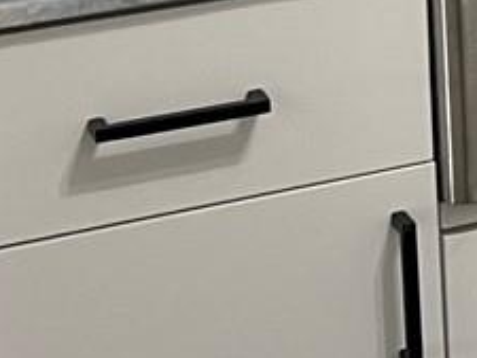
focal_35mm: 185
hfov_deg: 9.5
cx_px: 1164
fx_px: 2551
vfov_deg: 7.6
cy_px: -462
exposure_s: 1/60
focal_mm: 5.7
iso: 80
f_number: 1.5
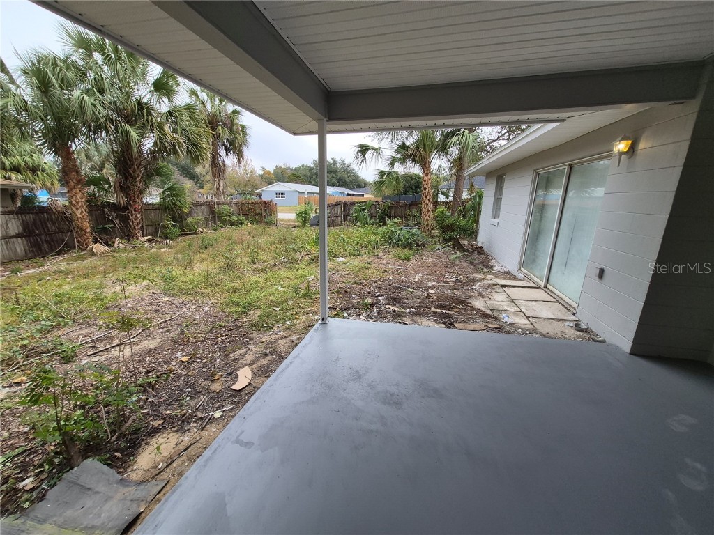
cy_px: 268
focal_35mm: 13
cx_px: 357
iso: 40
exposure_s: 1/594
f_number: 2.2
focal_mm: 1.74
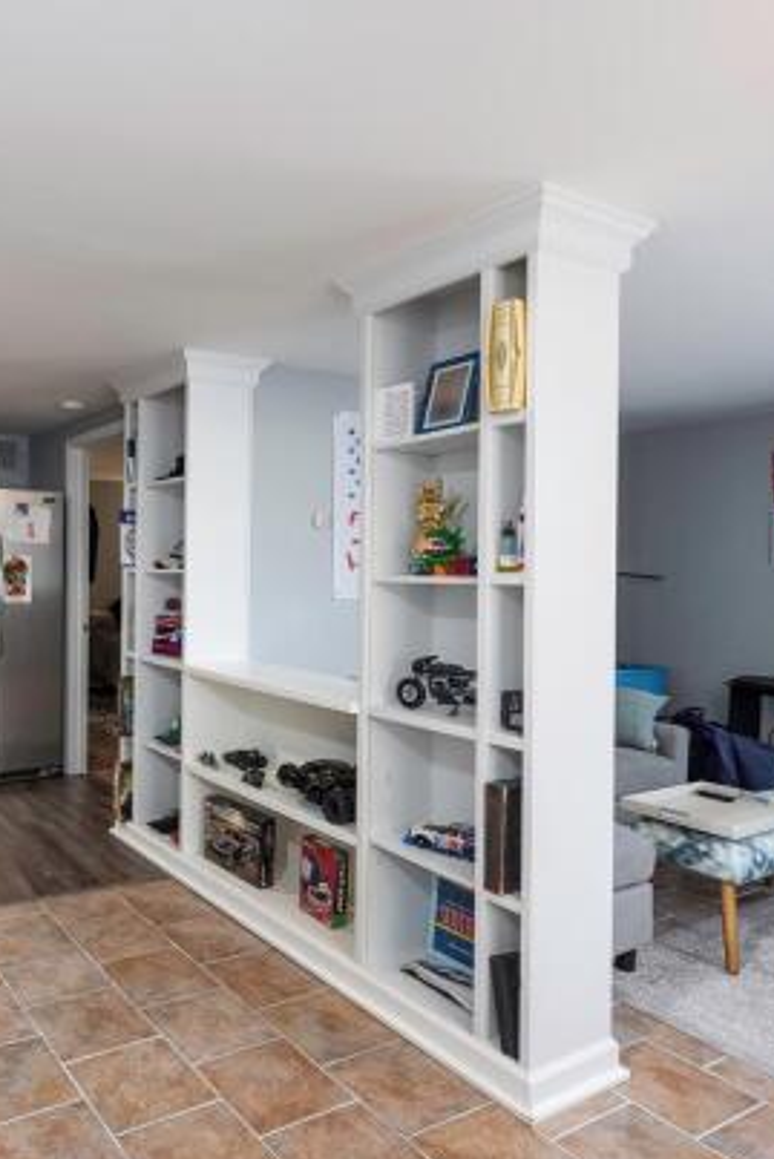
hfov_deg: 48.2
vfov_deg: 71.5
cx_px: 147
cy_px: 572
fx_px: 805
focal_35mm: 25
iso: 200
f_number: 6.3
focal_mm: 14
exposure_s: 1/100
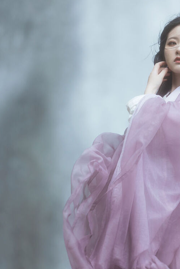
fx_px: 3129
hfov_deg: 3.3
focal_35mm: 417
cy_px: 172
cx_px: 123
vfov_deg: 4.9
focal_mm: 200
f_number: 2.8
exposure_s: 1/500
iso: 250
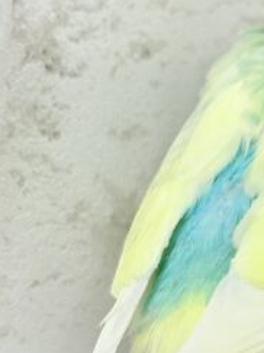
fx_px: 1394
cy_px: 126
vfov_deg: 14.4
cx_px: 368
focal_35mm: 137
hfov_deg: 10.5
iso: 64
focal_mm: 5.96
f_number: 1.6
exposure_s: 1/100
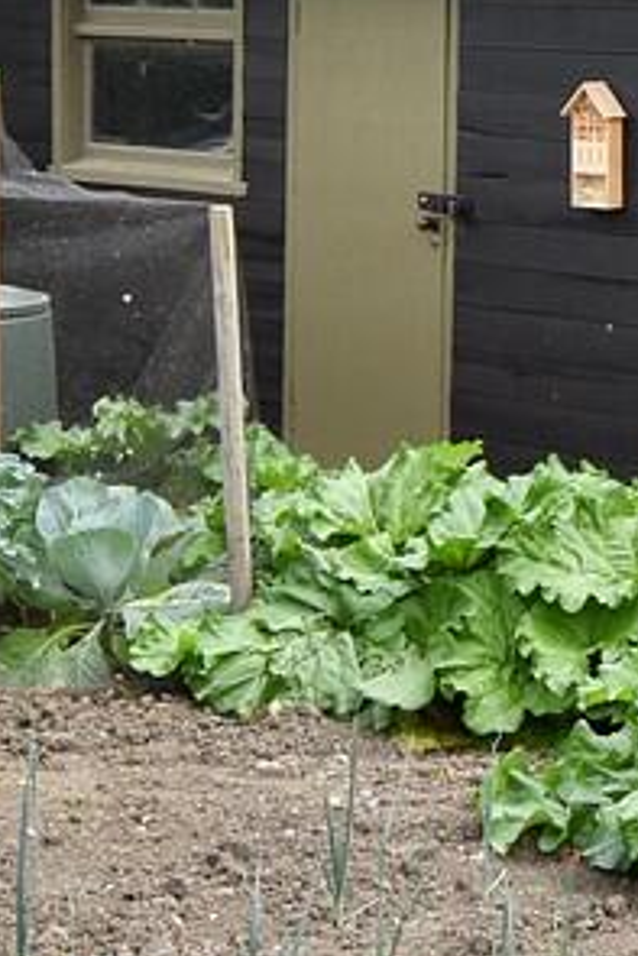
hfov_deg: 12.4
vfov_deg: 19.0
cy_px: -21
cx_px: 1001
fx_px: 2761
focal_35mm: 104
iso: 100
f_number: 7.1
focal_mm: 20
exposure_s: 1/200
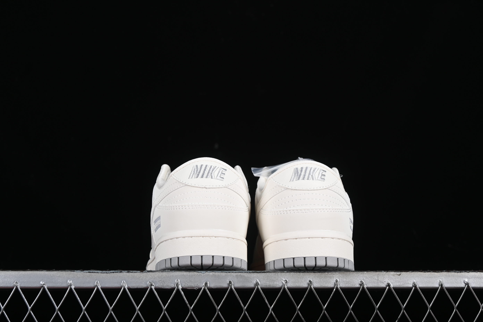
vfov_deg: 18.2
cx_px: 242
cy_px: 161
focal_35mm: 75
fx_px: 1006
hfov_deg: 27.0
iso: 200
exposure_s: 1/200
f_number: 7.1
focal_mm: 50
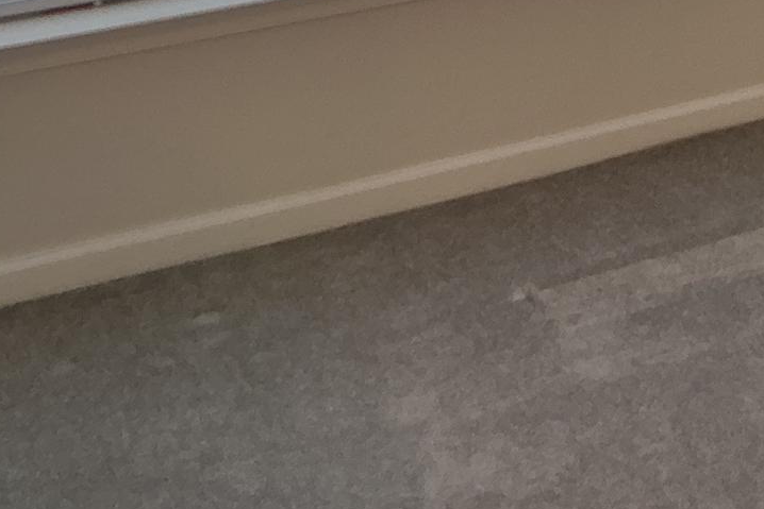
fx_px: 1825
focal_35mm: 86
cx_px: 995
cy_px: -199
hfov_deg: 21.4
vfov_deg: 15.0
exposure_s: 1/60
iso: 40
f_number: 1.8
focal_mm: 3
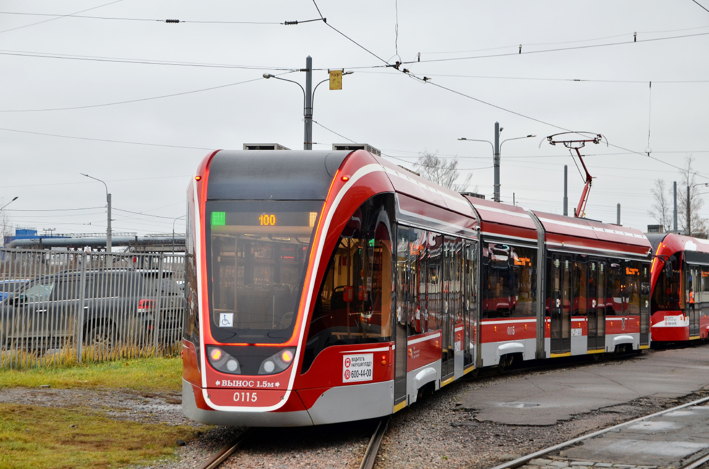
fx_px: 1533
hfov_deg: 26.0
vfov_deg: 17.4
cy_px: 234
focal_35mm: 78
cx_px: 354
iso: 200
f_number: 6.3
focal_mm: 52
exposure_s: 1/30
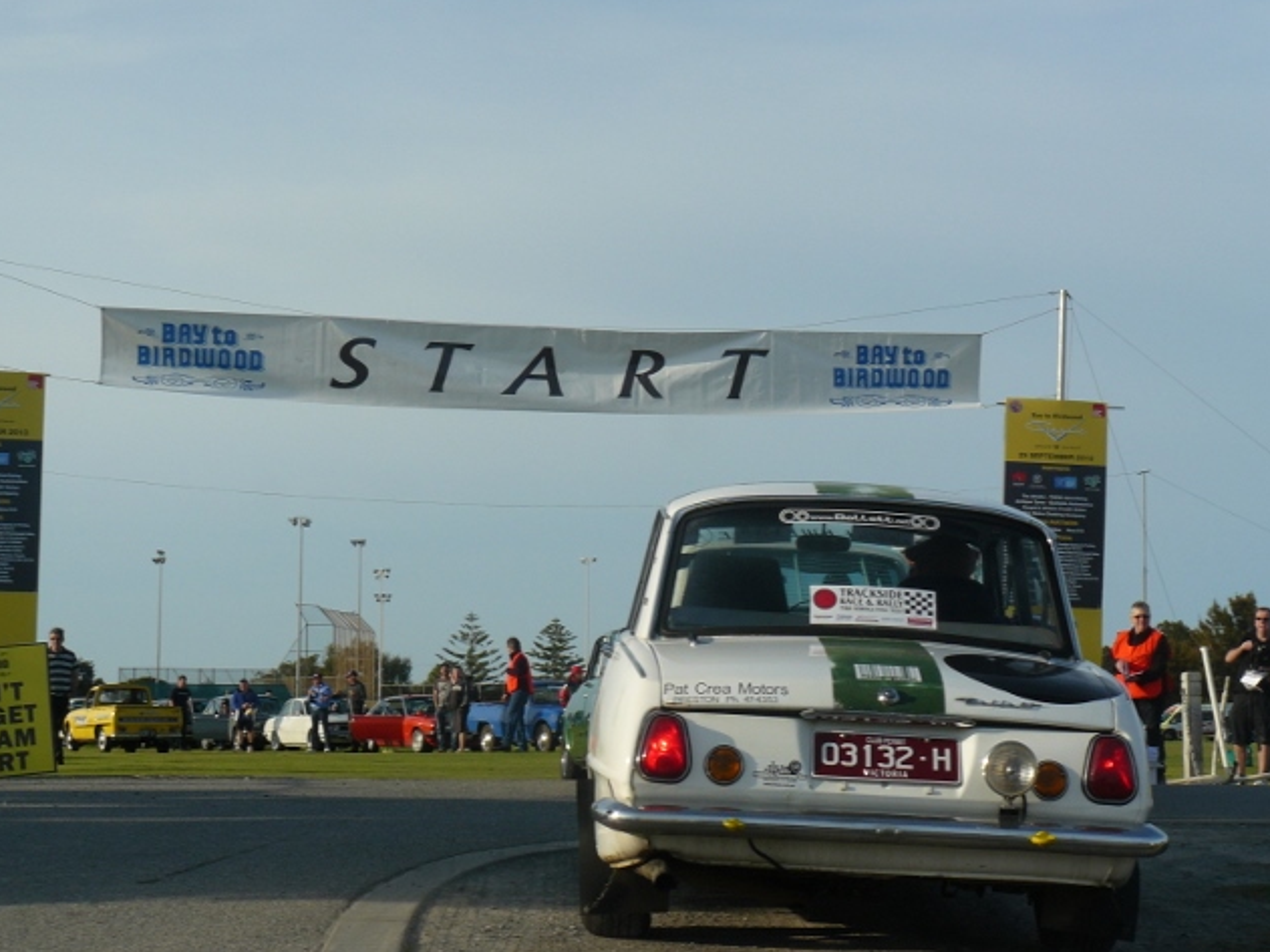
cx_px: 638
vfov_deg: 20.2
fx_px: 2678
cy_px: 473
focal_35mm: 73
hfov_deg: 26.7
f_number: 5.6
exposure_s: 1/400
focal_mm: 12
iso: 100
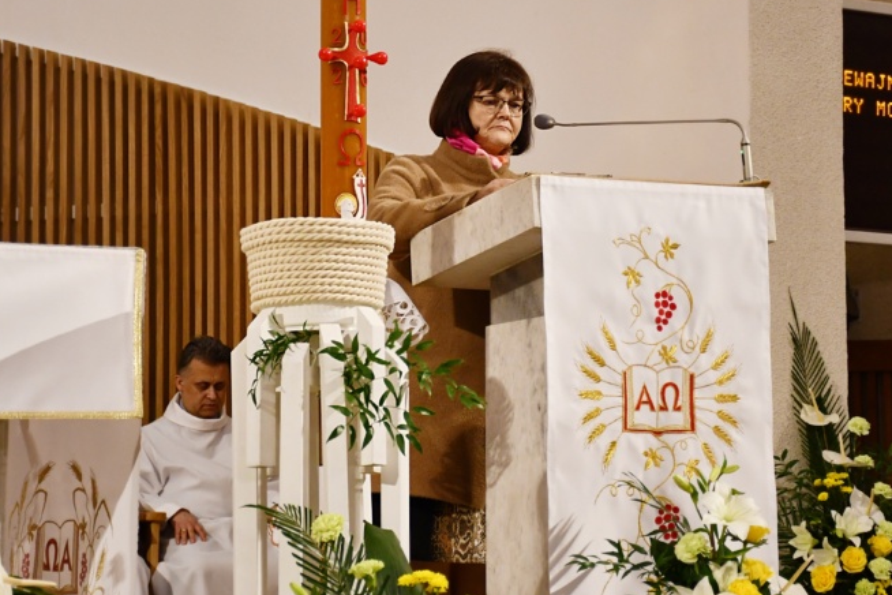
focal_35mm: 141
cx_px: 483
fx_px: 3493
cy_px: 140
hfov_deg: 14.5
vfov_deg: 9.7
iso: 1400
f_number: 5
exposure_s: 1/125
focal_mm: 60
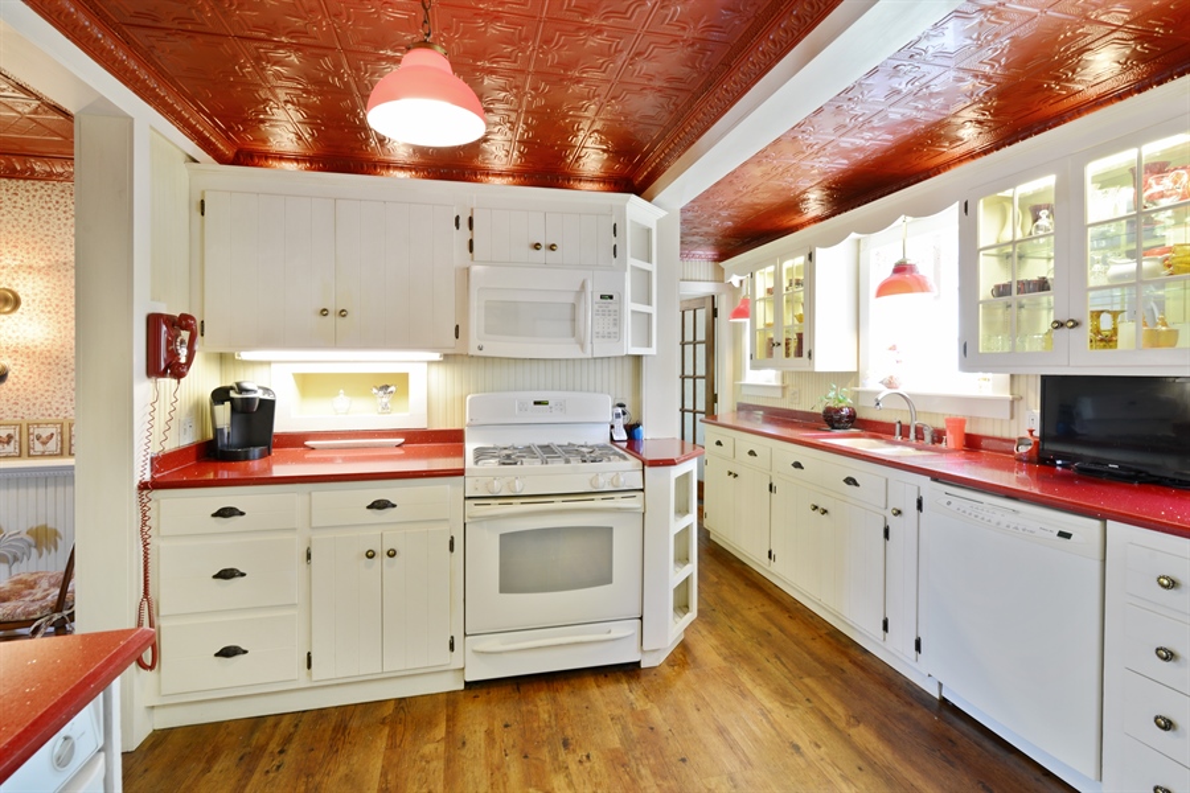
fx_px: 529
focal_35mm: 16
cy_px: 396
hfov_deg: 96.7
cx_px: 595
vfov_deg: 73.7
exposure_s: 1/1.67
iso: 200
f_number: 8
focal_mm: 16
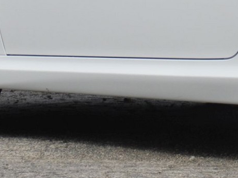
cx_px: 416
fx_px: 4401
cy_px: -138
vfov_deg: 2.3
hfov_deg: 3.1
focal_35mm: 640
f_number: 5.6
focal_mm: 82
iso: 400
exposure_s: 1/1600
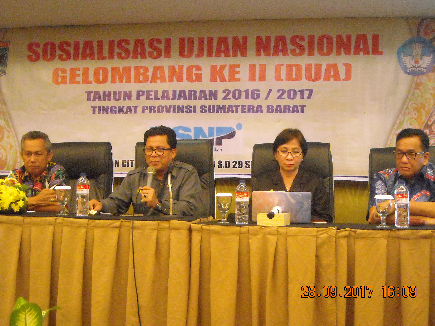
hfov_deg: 31.7
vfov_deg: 24.0
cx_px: 218
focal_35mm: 61
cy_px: 163
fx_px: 767
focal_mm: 9.87
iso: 800
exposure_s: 1/26
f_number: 3.5
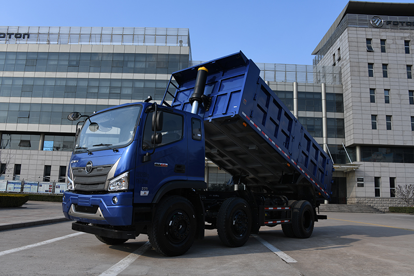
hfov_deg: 65.5
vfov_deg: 46.4
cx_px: 207
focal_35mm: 28
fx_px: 322
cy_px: 138
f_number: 9
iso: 125
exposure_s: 1/200
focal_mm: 28
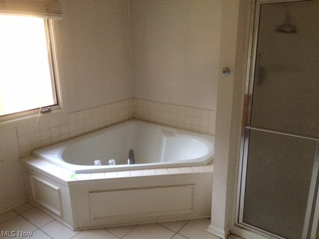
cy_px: 120
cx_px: 160
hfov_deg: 61.7
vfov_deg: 48.2
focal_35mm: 29
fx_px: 267
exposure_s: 1/30
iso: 250
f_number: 2.2
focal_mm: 4.15
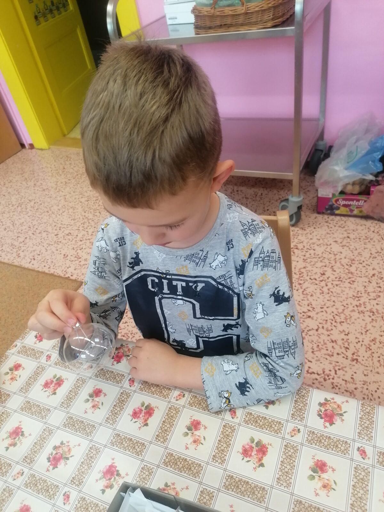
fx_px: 399
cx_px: 192
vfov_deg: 65.3
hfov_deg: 51.4
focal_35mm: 27
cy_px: 256
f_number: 1.8
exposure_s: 1/100
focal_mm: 4.75
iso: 250
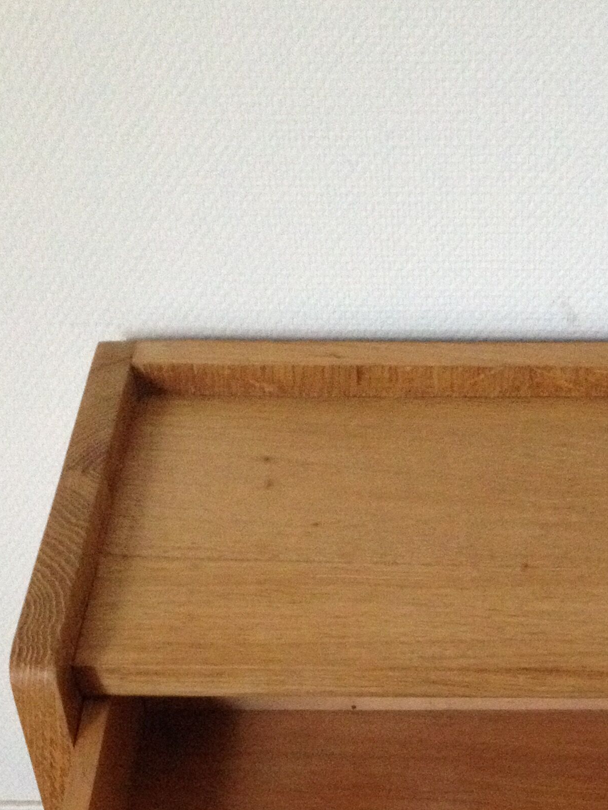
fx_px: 1663
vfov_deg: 26.0
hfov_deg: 20.5
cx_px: 502
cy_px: 813
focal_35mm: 71
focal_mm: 4.28
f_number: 2.4
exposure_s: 1/20
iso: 400
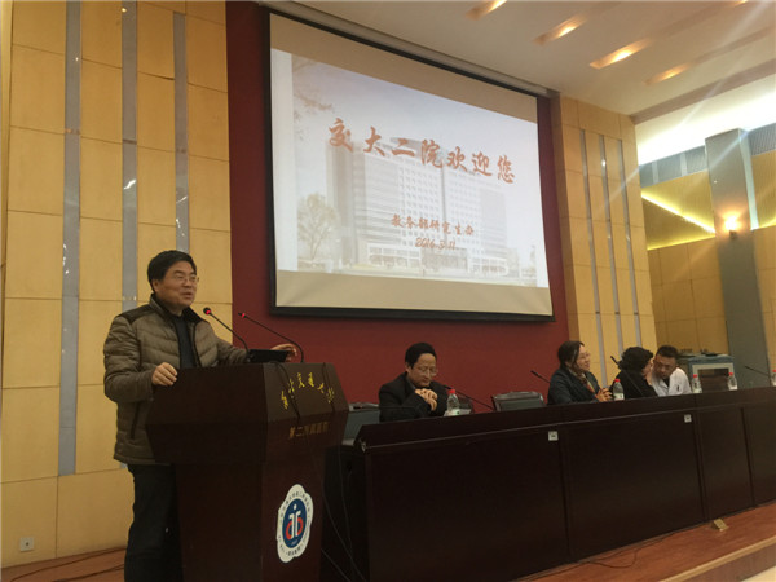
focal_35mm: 29
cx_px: 388
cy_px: 291
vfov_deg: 48.2
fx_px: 650
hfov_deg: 61.7
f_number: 2.2
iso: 100
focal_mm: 4.15
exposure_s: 1/15
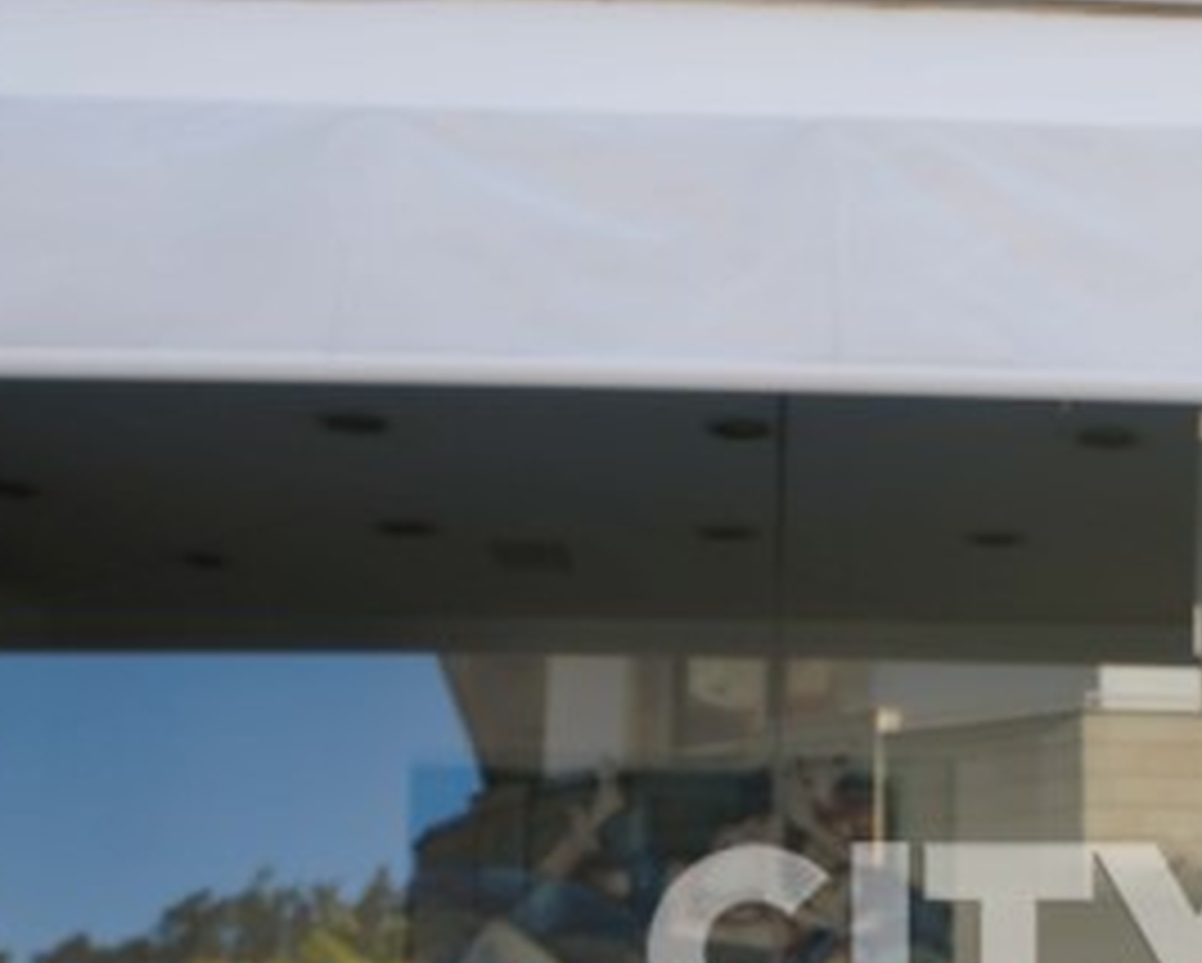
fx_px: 3107
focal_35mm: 87
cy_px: 1030
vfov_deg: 17.1
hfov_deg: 21.2
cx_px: 1195
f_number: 9
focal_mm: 23
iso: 100
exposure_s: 1/60
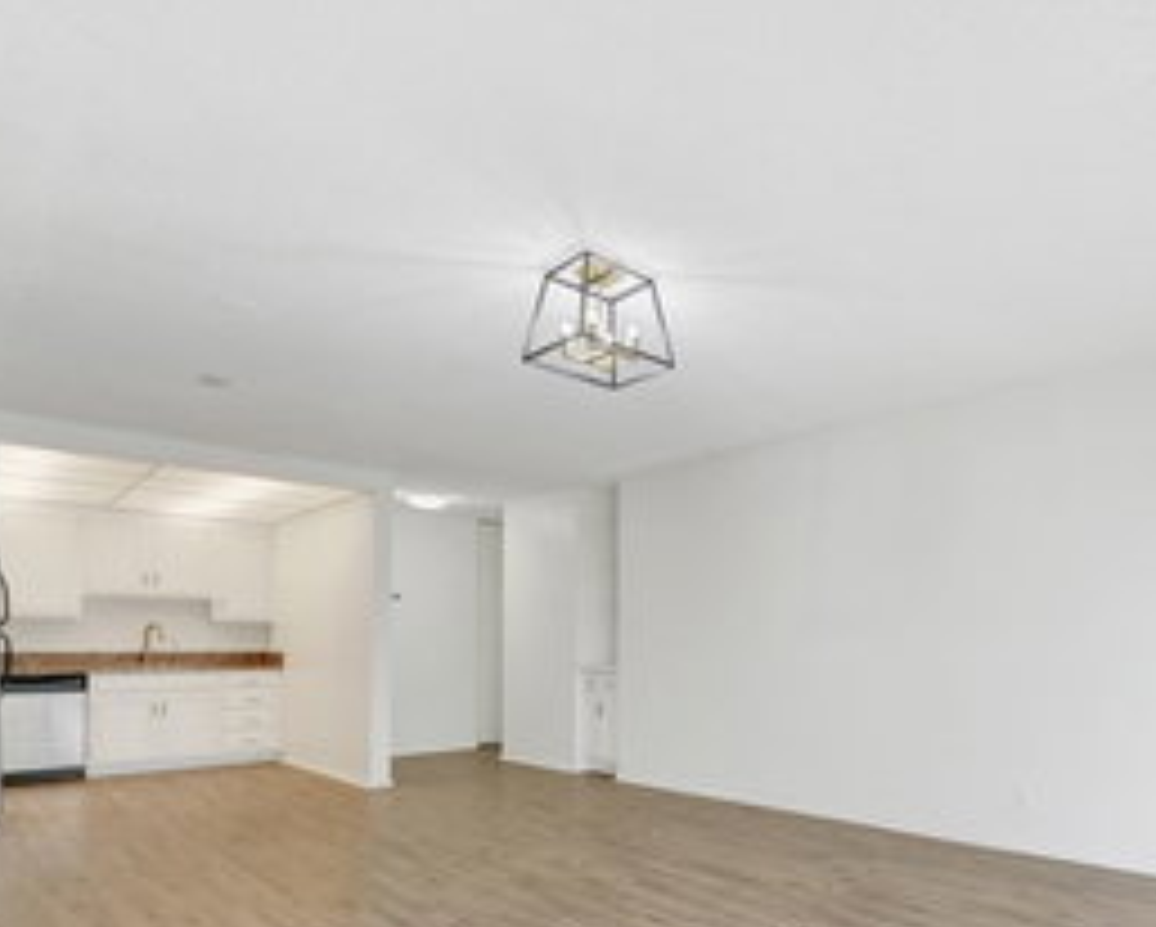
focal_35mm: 21
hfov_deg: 70.8
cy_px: 662
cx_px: 904
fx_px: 719
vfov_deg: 62.9
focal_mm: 12
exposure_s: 1/20
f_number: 8
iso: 400
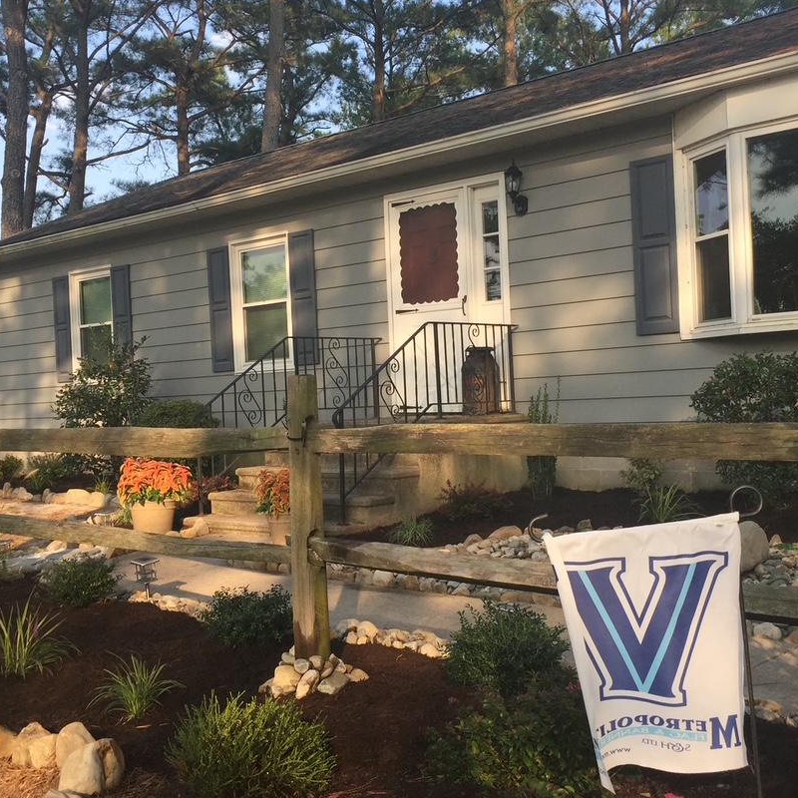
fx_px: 1069
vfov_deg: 40.9
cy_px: 407
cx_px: 394
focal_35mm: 41
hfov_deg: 40.9
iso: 32
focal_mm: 4.15
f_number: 2.2
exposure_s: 1/581
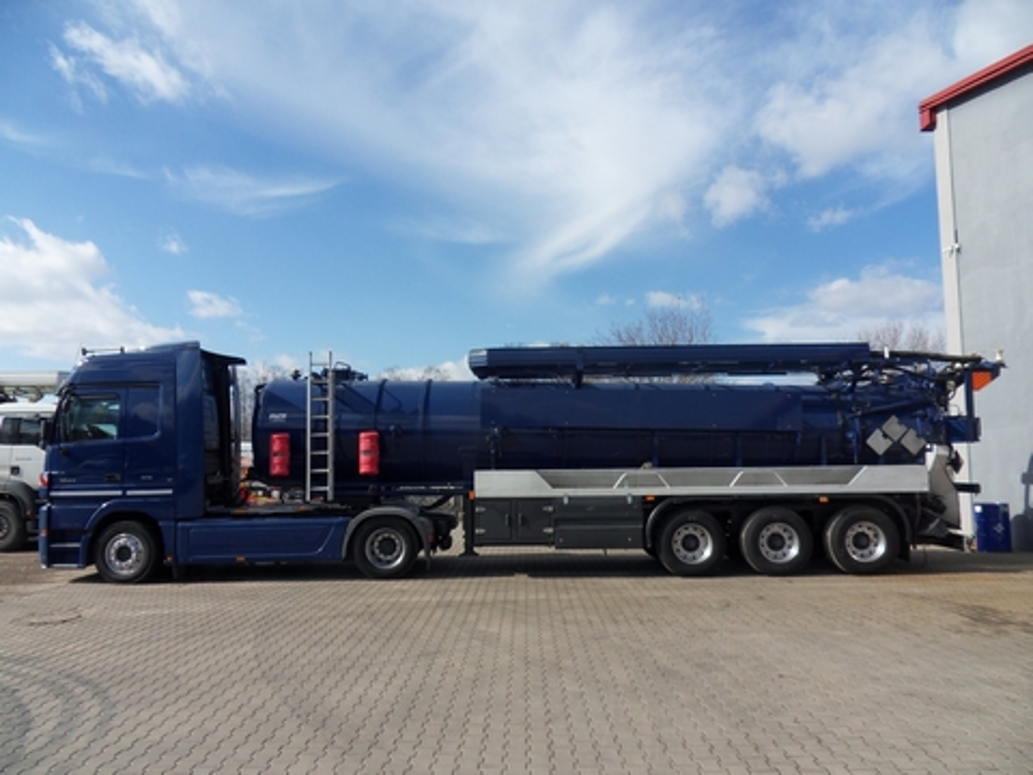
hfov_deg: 71.6
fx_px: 716
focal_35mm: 24
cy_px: 388
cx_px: 516
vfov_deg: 56.8
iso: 80
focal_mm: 4.2
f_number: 7.5
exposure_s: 1/250
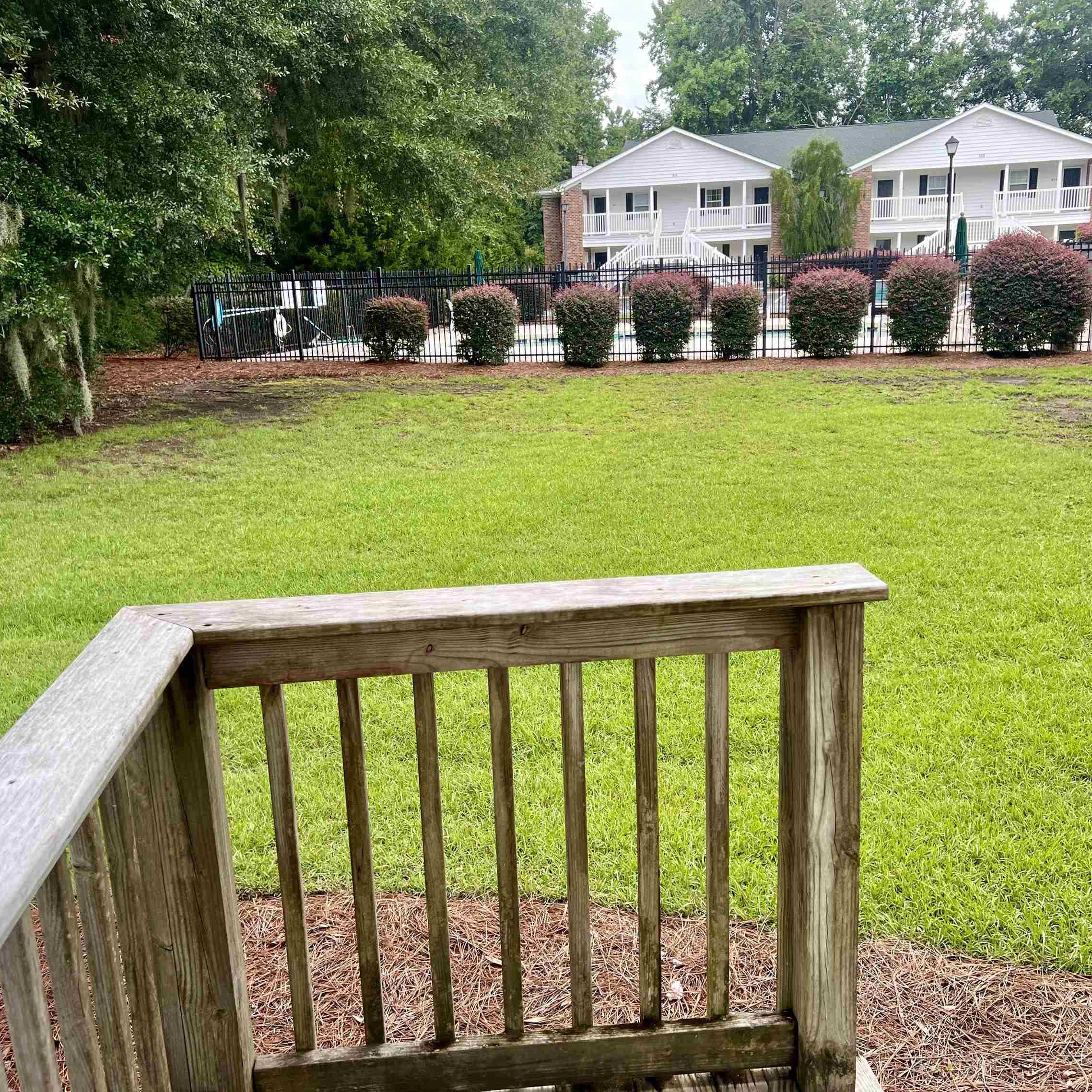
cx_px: 541
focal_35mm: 31
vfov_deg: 52.5
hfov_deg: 52.5
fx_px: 1106
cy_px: 540
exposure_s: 1/753
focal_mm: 5.7
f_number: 1.5
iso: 50
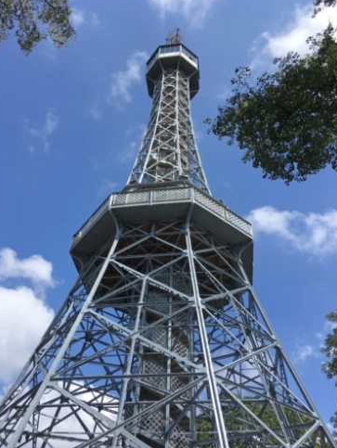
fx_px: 389
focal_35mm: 30
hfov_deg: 46.9
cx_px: 168
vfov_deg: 59.9
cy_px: 221
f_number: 2.2
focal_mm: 4.15
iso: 25
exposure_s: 1/1709
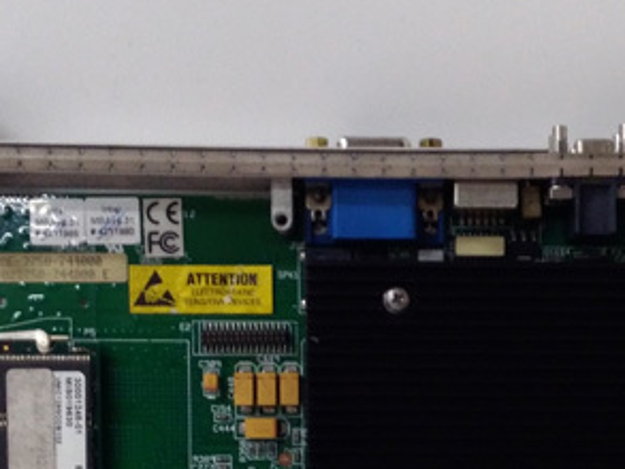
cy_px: 483
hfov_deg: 27.8
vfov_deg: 20.6
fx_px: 1246
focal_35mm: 69
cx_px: 452
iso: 445
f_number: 2
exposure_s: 1/33
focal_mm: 3.79
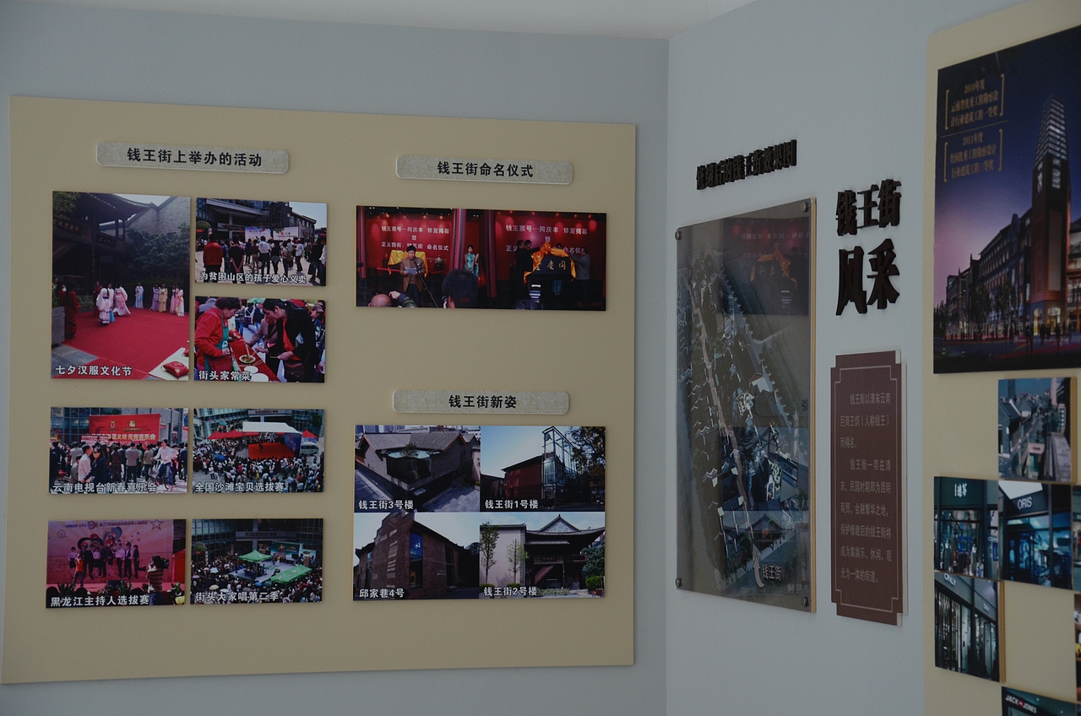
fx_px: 2787
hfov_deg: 22.0
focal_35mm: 93
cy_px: 358
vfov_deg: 14.6
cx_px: 540
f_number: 5.3
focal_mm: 62
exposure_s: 1/60
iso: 640
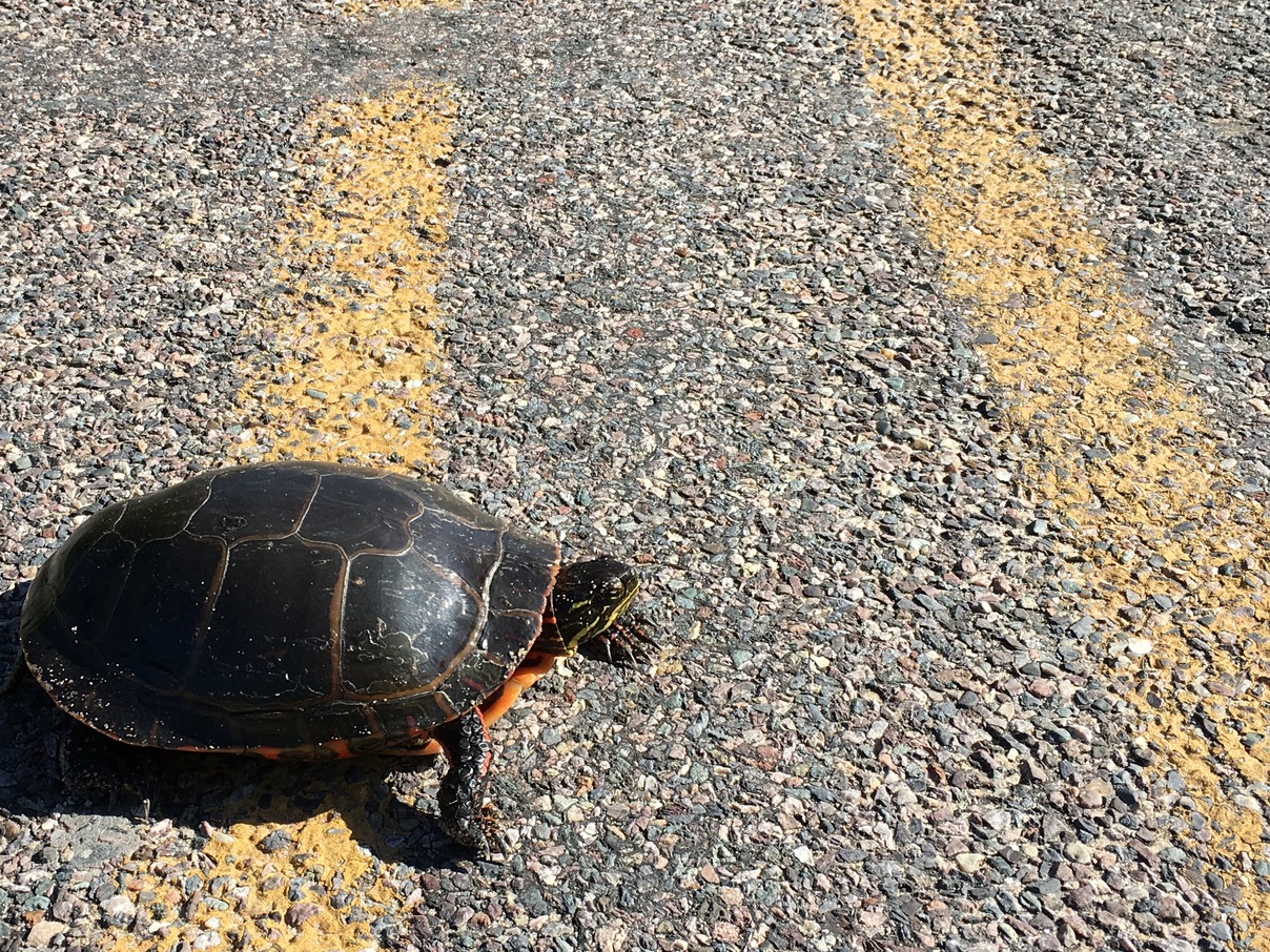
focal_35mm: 48
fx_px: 1761
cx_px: 492
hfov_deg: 39.4
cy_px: 540
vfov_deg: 30.2
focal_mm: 4.15
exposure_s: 1/950
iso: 25
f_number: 2.2
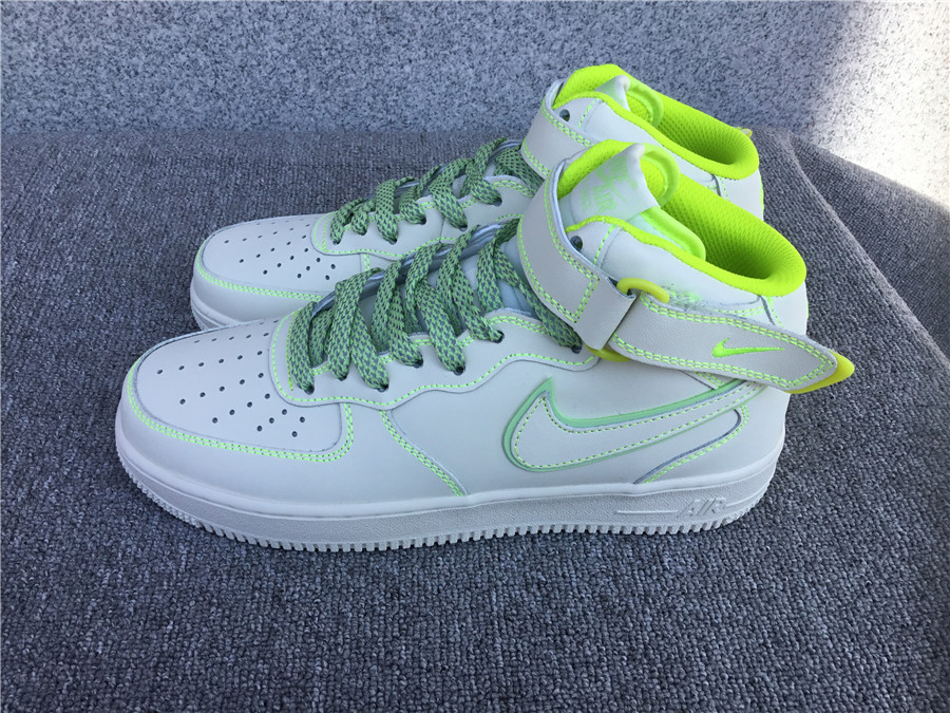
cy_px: 356
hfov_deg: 58.4
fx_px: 851
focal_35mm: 31
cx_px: 475
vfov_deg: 45.4
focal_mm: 3.3
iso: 25
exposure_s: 1/532
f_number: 2.4
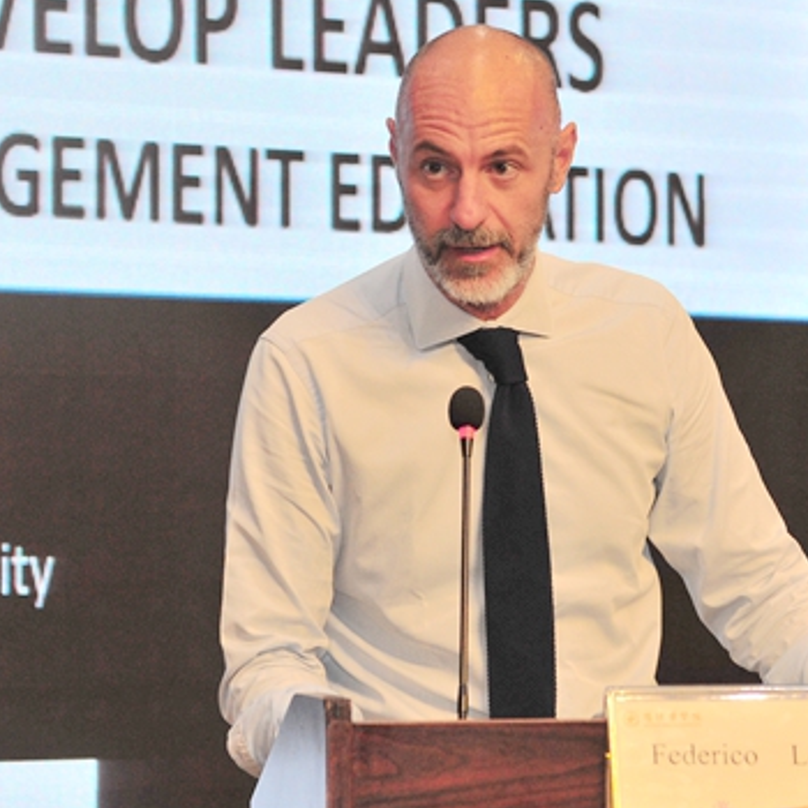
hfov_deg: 17.0
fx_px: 2694
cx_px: 487
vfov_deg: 17.1
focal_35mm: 102
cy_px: 362
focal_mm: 70
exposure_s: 1/125
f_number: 4
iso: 800
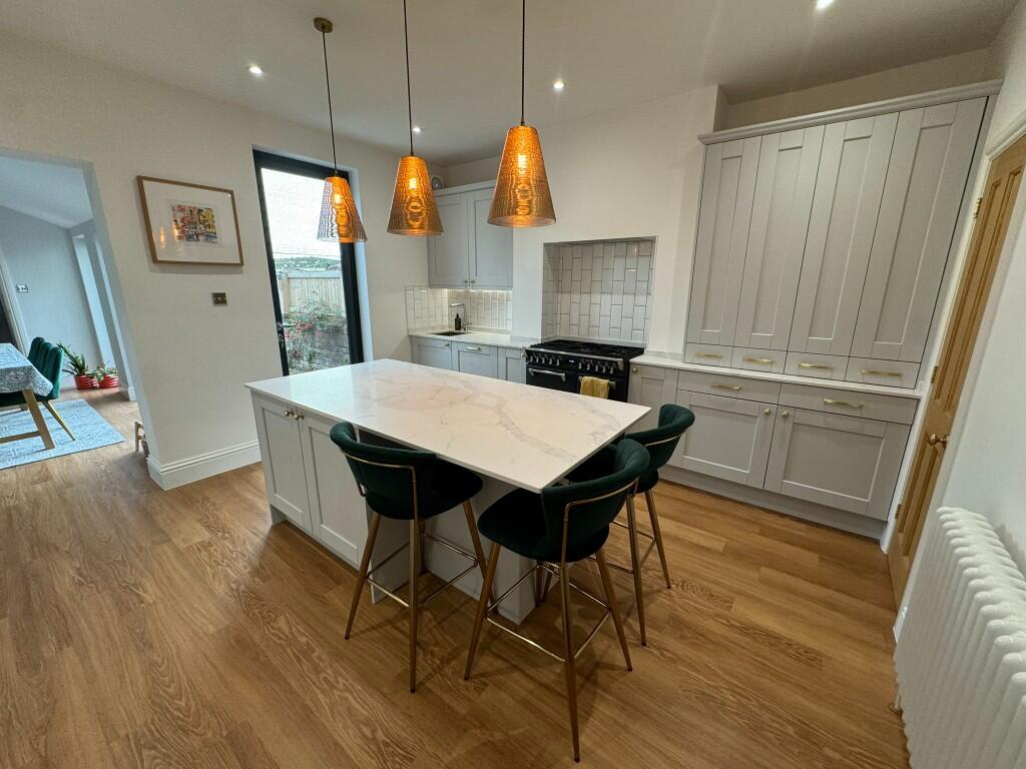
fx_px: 415
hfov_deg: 102.1
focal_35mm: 14
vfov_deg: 85.7
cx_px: 513
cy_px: 384
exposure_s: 1/100
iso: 160
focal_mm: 2.22
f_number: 2.2
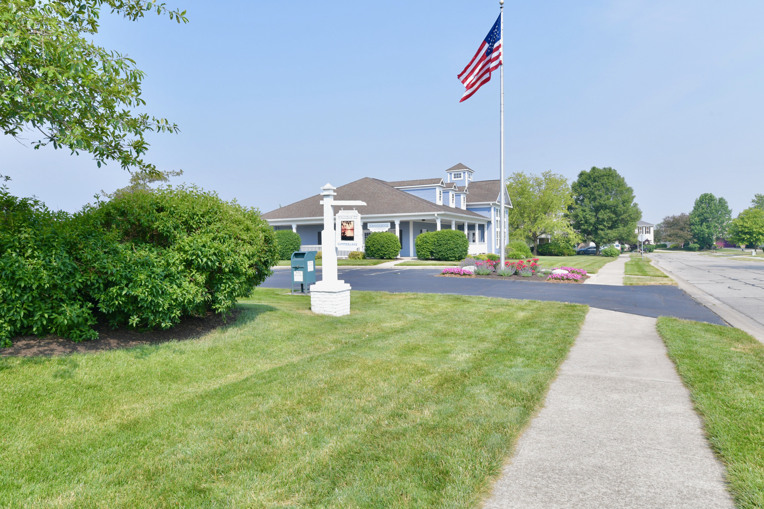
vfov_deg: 53.1
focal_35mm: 24
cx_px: 382
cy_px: 254
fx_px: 509
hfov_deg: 73.8
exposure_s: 1/500
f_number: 11
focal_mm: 24
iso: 640
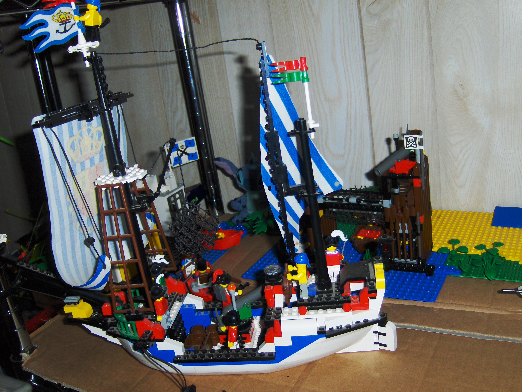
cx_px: 261
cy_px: 196
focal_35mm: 35
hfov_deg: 52.6
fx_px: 528
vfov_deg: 40.7
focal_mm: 7.5
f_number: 2.8
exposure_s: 1/60
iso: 100
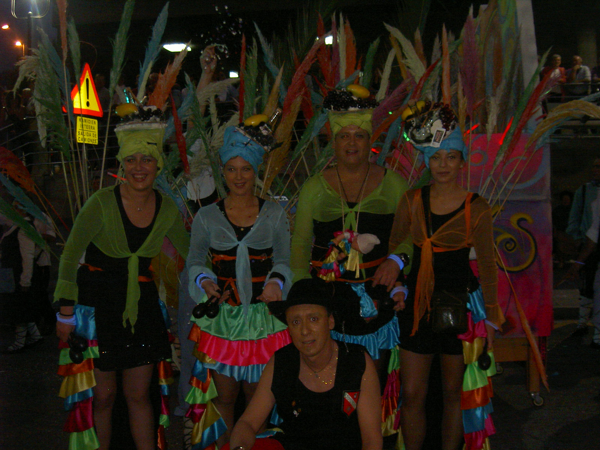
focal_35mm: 39
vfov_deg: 36.8
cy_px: 225
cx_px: 300
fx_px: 676
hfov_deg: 47.9
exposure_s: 1/59.5
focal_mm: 8
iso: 100
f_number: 2.8
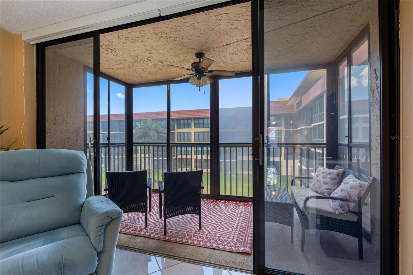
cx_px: 206
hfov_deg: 96.7
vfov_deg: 73.7
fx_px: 184
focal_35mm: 16
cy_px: 138
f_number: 11
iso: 1600
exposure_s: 1/640
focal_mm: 16
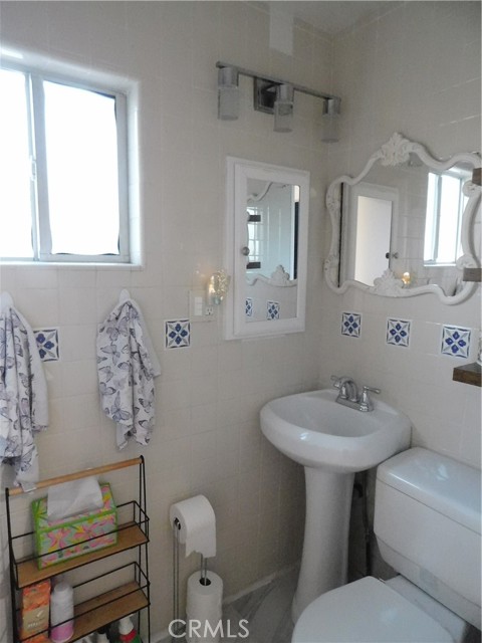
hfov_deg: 58.9
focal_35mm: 23
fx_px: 427
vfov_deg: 73.9
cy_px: 322
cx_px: 241
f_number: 3
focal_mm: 4
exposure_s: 1/80
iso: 1600
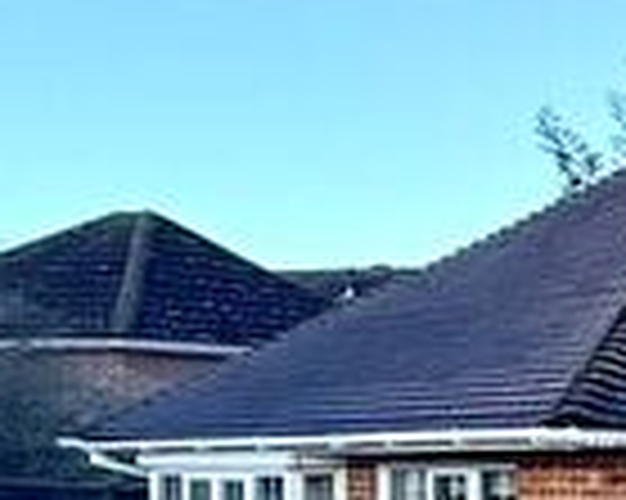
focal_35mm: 69
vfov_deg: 21.7
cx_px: 1396
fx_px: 1277
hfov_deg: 16.5
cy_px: 430
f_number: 2.2
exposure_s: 1/760
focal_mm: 2.22
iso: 64
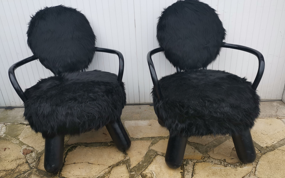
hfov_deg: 64.6
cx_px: 141
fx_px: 225
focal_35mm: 29
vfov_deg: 43.1
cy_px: 89
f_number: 1.8
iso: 50
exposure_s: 1/102
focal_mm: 5.58
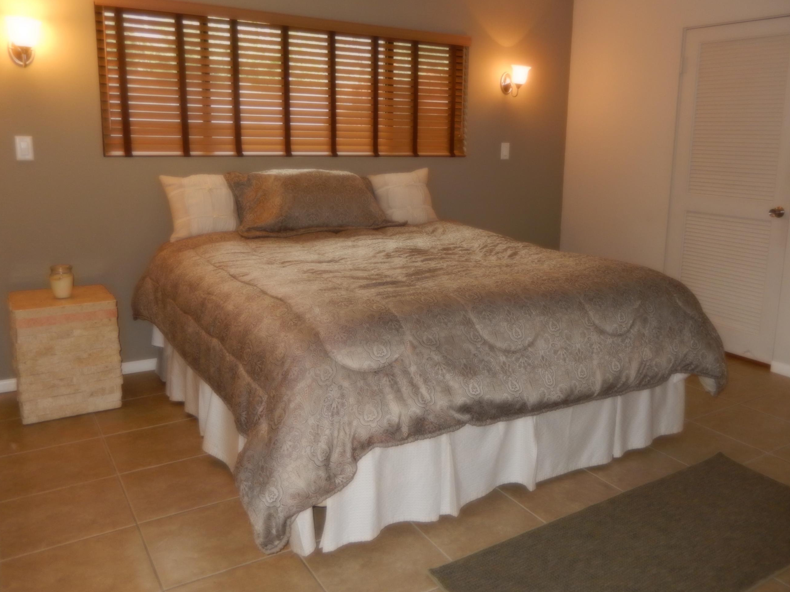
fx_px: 662
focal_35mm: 29
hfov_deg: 61.5
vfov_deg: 48.1
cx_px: 431
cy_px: 259
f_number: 3.4
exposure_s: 1/30
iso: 200
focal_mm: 4.5
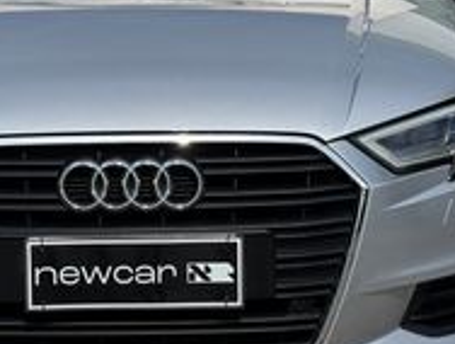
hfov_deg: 16.3
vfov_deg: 12.4
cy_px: 124
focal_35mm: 120
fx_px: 1581
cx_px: 119
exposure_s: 1/4975
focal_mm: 6.76
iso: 64
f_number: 1.78
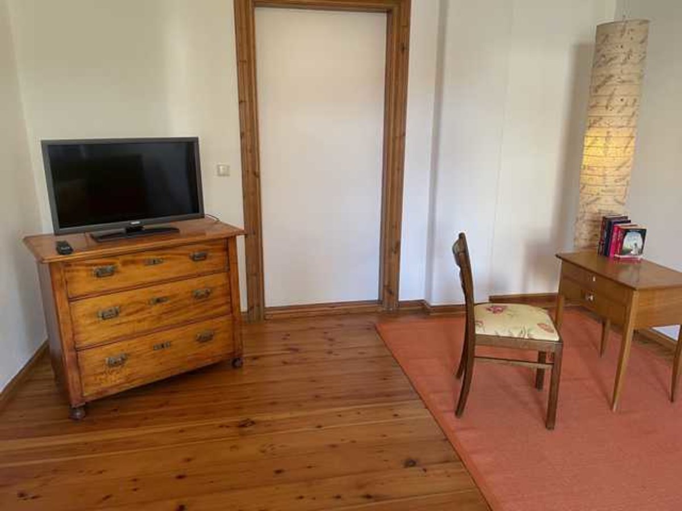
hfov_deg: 67.3
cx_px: 341
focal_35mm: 26
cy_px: 256
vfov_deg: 53.1
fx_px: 512
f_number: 1.6
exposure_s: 1/50
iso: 160
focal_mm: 4.2
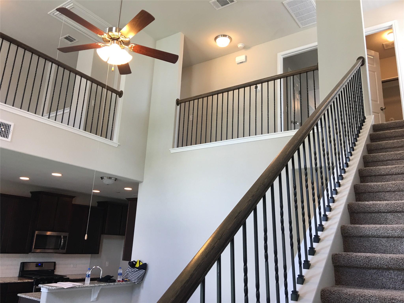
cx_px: 202
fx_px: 338
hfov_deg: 61.7
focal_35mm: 29
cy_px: 152
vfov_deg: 48.2
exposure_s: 1/30
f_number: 2.2
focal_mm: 4.15
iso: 40
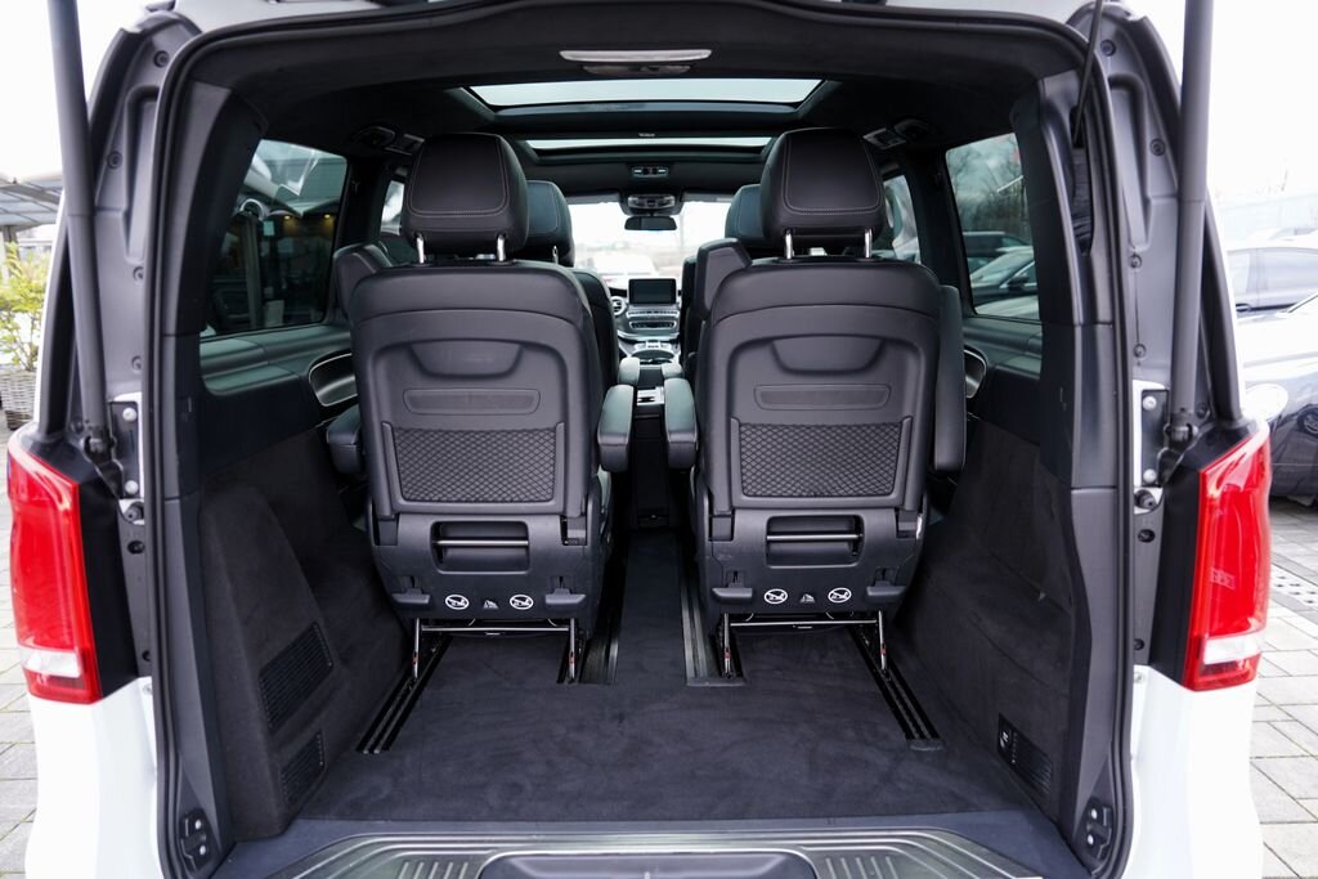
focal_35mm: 24
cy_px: 440
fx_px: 879
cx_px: 659
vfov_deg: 53.1
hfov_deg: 73.7
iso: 320
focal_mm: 24
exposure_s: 1/30
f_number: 2.8
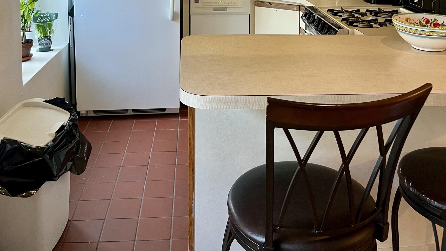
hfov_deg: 52.8
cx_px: 223
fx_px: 449
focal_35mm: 38
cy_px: -25
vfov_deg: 28.4
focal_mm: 5.1
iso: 80
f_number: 1.6
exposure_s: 1/60
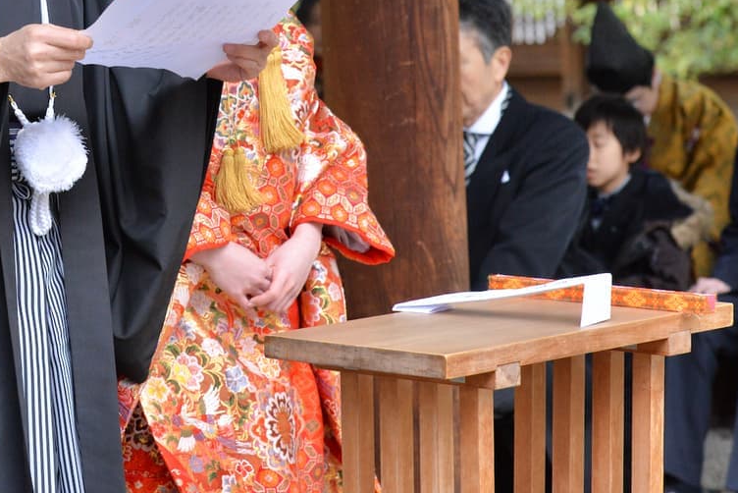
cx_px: 102
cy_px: 38
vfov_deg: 7.5
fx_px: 3732
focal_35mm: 182
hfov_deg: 11.2
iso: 2000
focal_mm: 95
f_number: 5
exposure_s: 1/1250
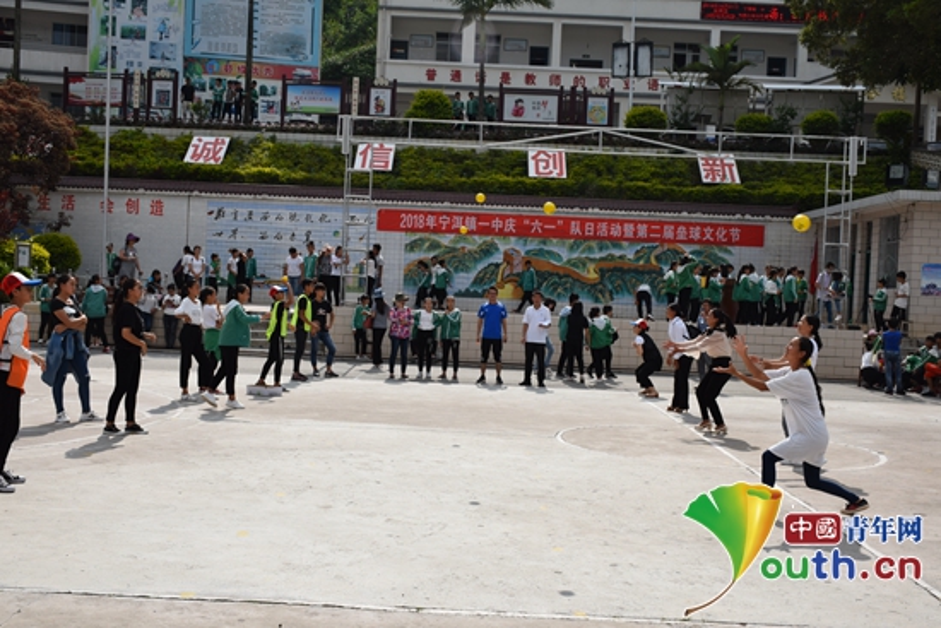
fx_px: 1176
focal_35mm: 45
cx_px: 470
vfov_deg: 29.9
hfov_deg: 43.6
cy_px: 314
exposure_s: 1/400
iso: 200
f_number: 10
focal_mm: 30
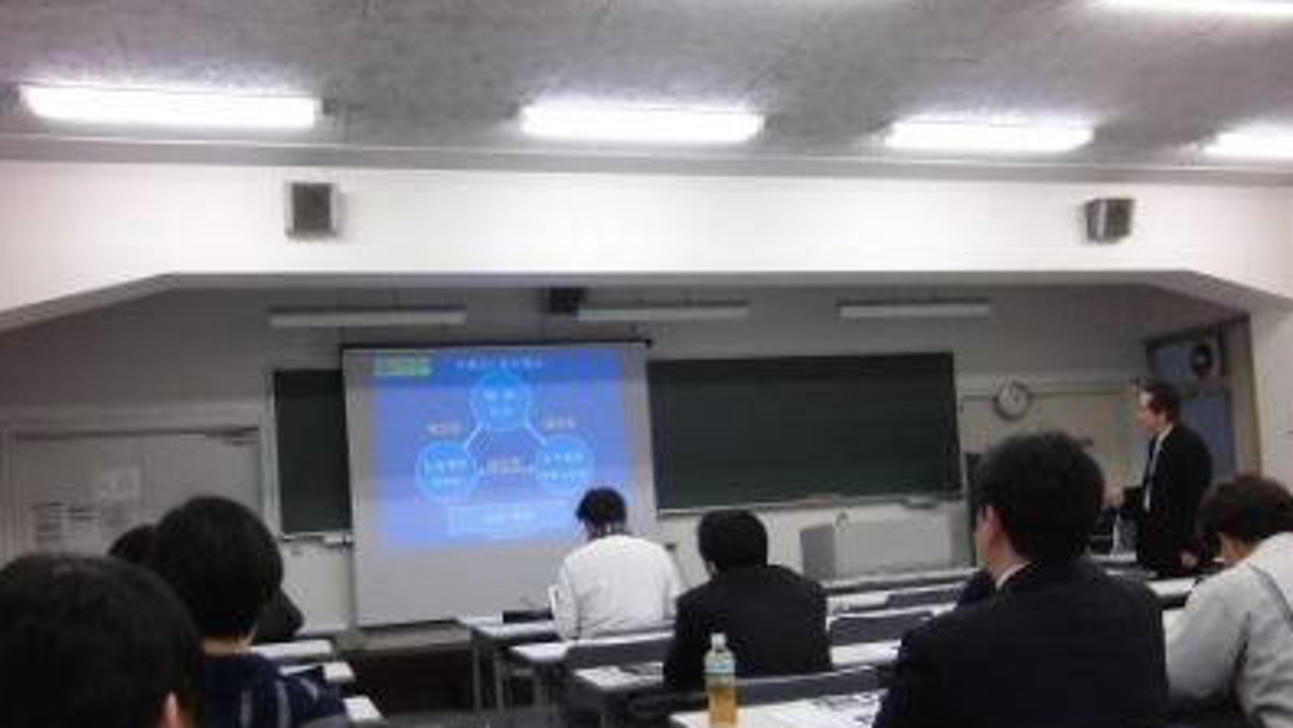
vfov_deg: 34.4
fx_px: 1166
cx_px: 648
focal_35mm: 34
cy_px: 472
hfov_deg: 58.0
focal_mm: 5.5
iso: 200
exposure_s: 1/60
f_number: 2.9
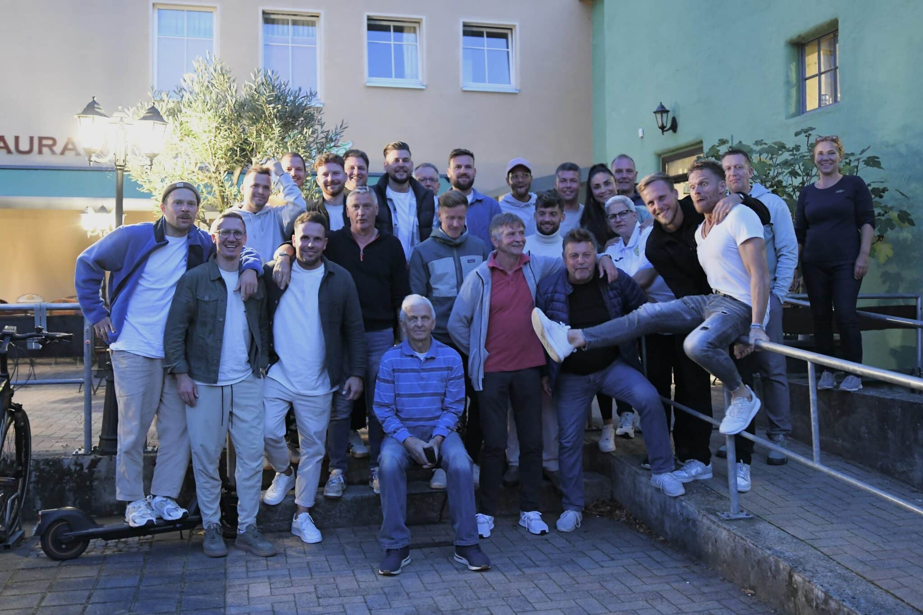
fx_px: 743
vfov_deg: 45.0
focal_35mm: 29
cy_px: 308
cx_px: 462
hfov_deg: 63.7
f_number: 2.8
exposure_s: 1/20
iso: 5000
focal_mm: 29
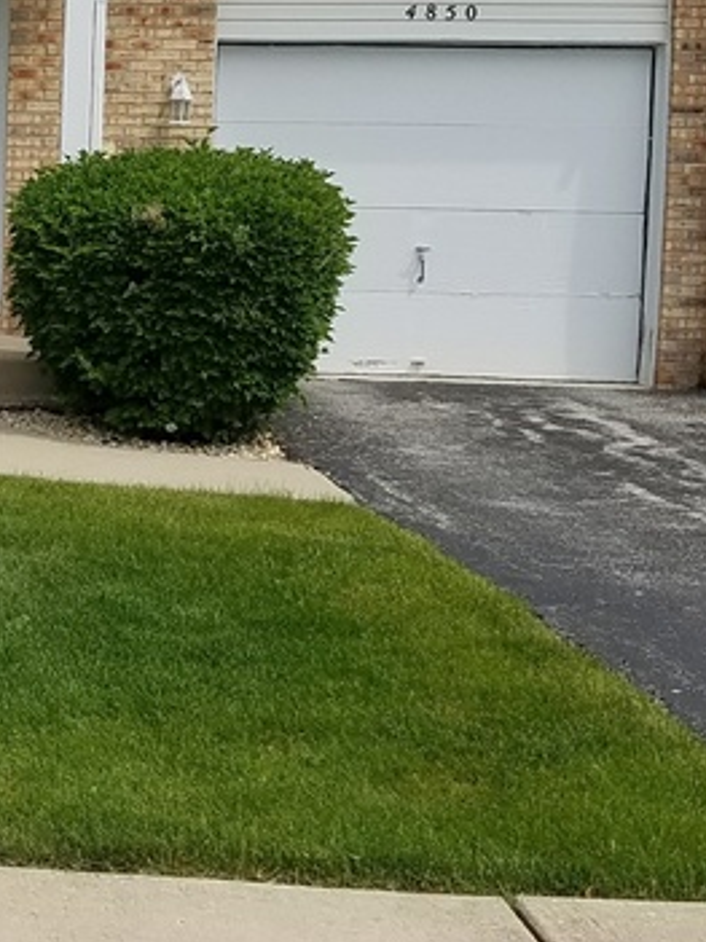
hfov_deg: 17.1
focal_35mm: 80
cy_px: 330
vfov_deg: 24.3
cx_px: -274
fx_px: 2177
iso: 50
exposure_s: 1/5000
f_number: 1.7
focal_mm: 4.2
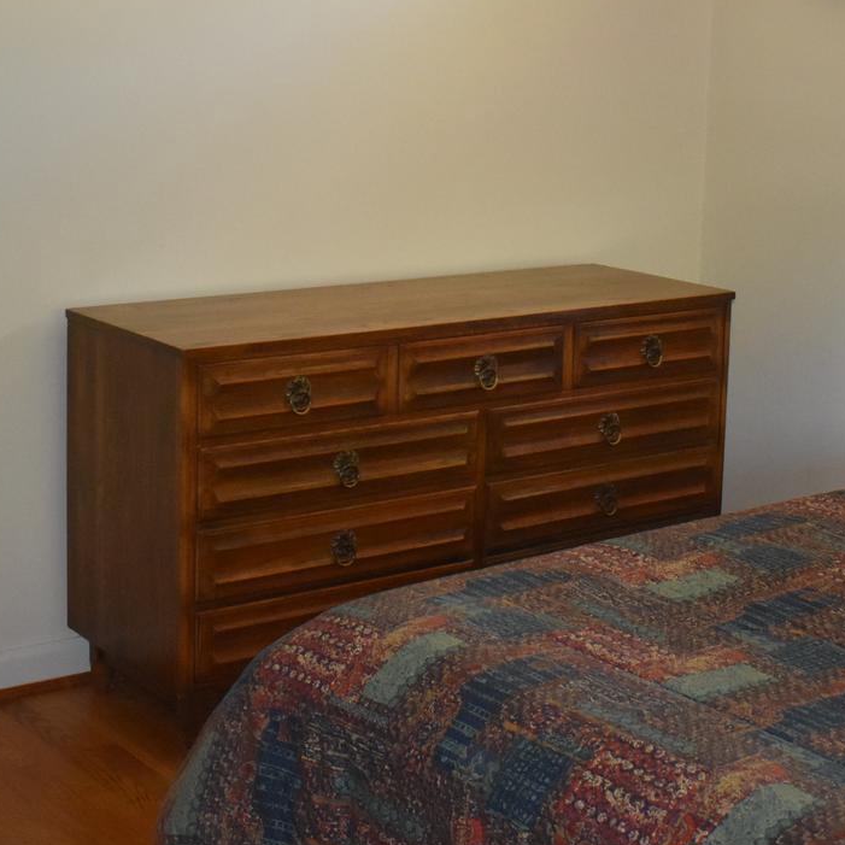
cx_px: 446
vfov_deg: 25.5
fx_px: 1850
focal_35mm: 67
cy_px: 233
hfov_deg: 25.7
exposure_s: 1/60
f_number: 3.5
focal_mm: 18
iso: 1600
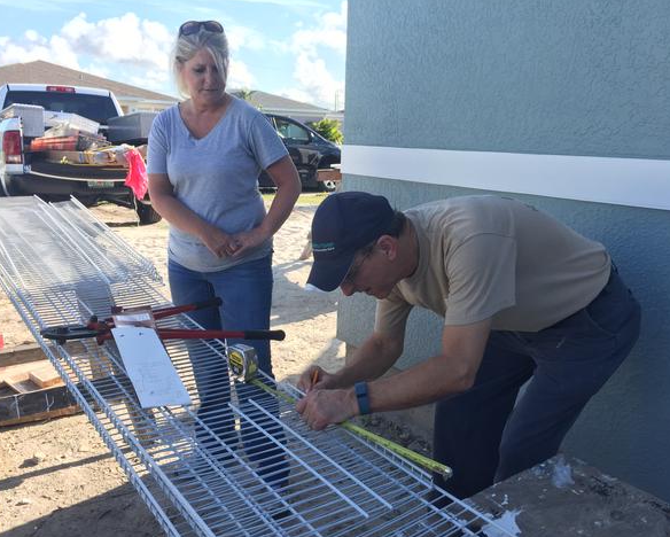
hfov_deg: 57.1
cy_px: 265
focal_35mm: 31
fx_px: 615
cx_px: 336
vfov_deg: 47.2
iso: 32
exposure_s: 1/549
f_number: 2.2
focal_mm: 4.15
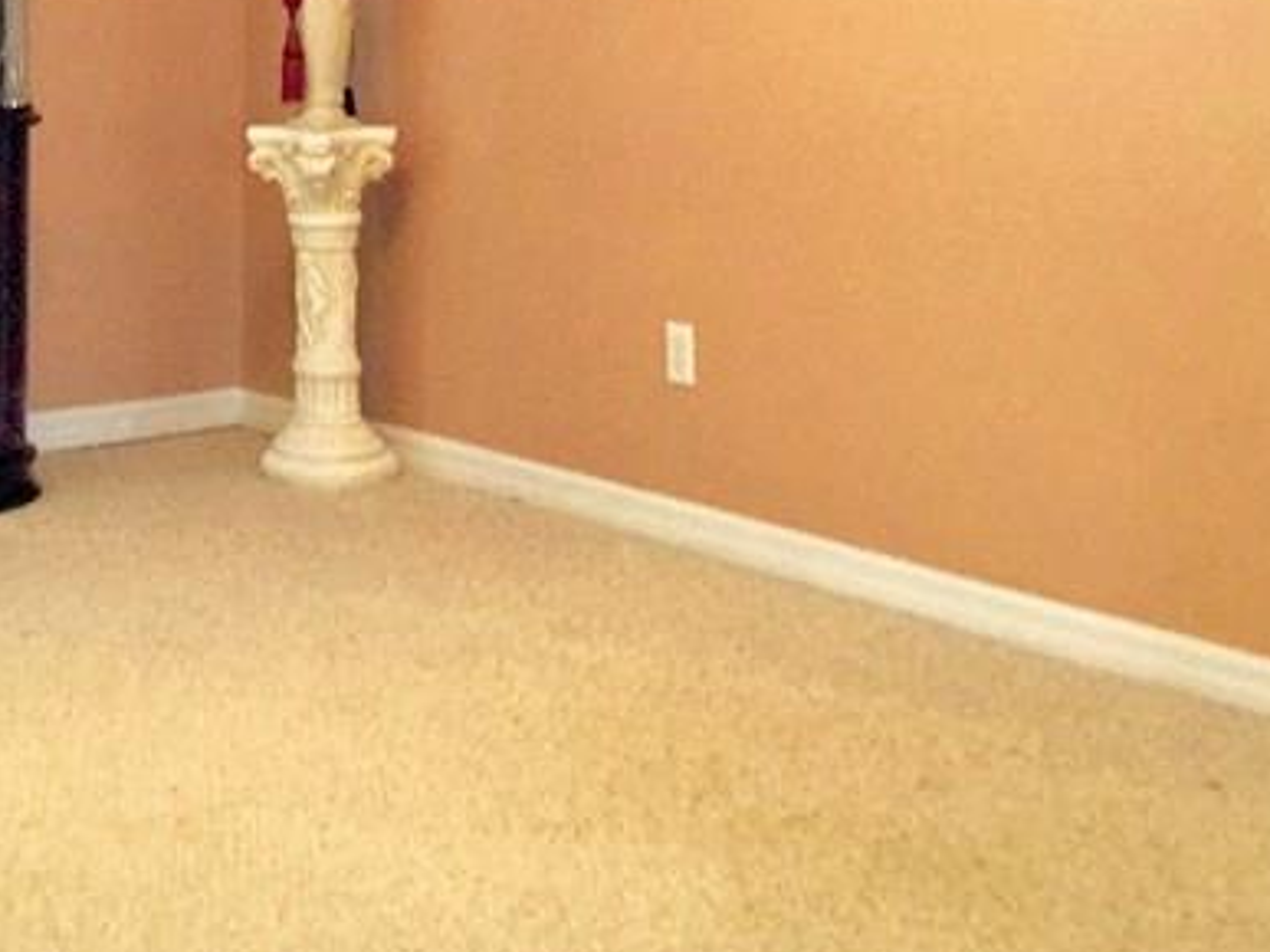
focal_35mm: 82
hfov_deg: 23.6
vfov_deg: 17.3
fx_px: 3008
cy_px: -154
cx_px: 308
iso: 160
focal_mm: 3.3
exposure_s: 1/30
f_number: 2.4
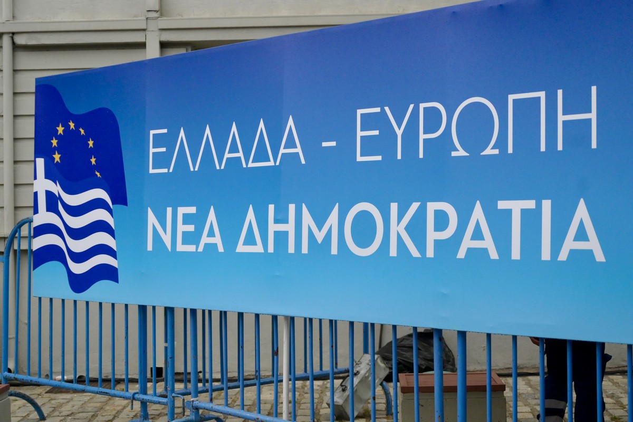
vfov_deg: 25.1
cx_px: 316
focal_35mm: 54
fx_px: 949
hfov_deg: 36.9
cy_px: 211
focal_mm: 54
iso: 3200
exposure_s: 1/1250
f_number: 4
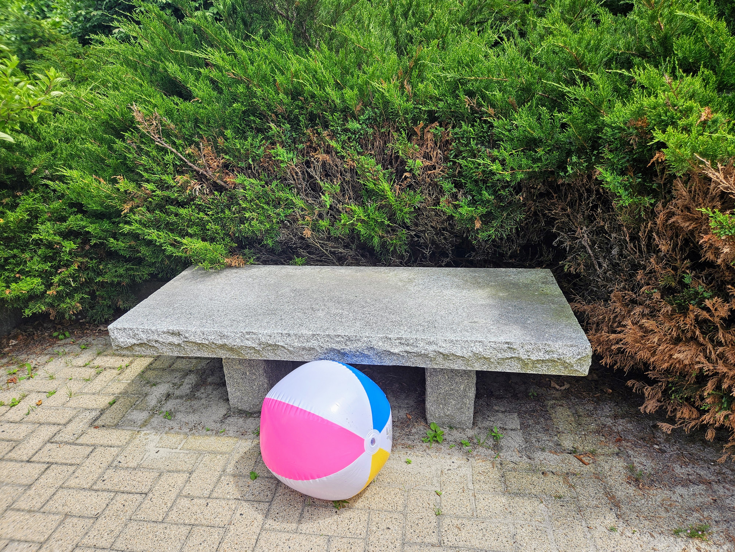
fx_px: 488
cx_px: 368
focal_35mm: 23
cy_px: 276
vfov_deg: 58.9
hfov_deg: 73.9
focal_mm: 5.4
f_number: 1.8
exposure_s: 1/1126
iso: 25
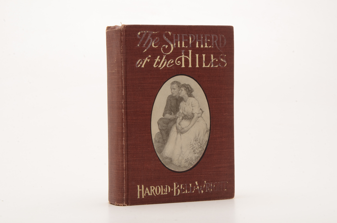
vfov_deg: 17.4
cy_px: 112
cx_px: 168
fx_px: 729
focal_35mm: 78
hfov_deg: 26.0
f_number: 25
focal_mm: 52
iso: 100
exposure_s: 1/160
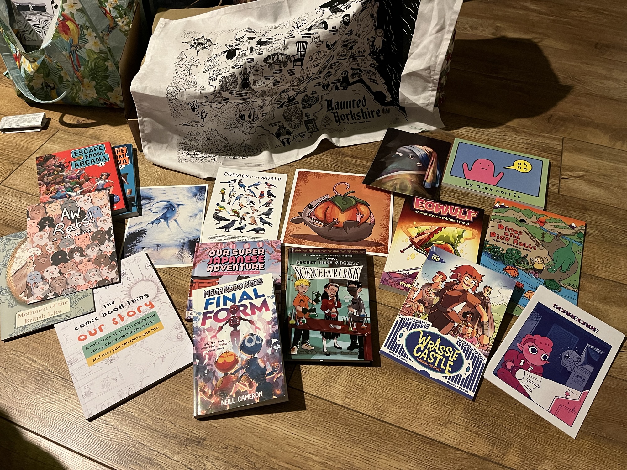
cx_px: 314
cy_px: 235
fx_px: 471
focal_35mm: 26
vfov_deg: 53.1
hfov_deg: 67.3
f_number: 1.6
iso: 500
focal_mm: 5.1
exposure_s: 1/33
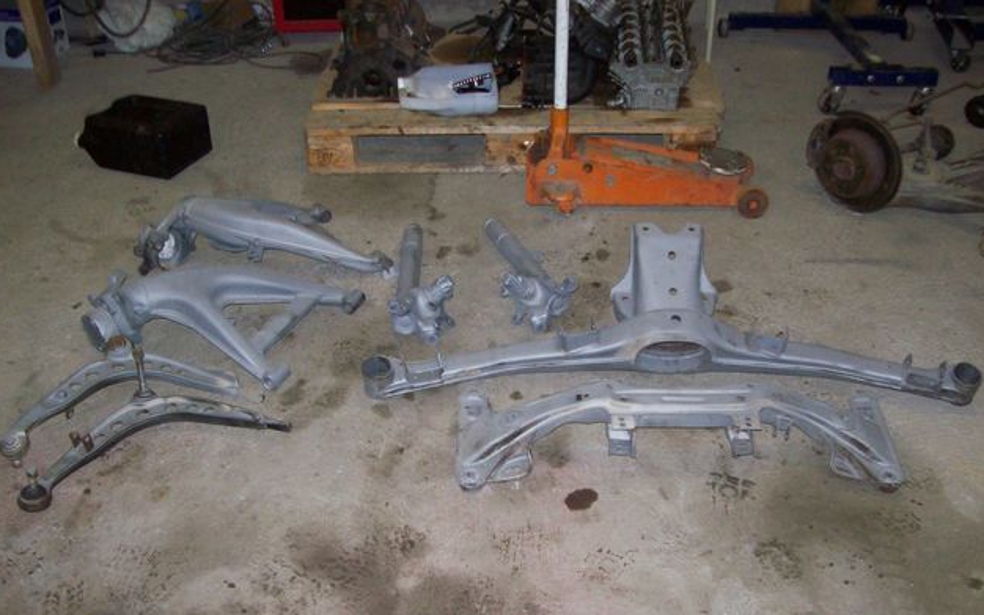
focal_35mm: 39
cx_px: 486
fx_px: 1046
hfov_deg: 50.4
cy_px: 376
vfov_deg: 32.6
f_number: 2.7
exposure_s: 1/64
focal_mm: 6
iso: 200
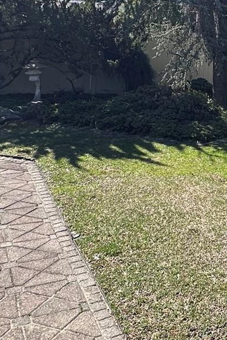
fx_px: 472
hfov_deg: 24.8
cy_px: 51
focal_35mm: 50
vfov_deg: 37.6
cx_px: 260
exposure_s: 1/425
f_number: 2.2
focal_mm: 2.22
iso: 40
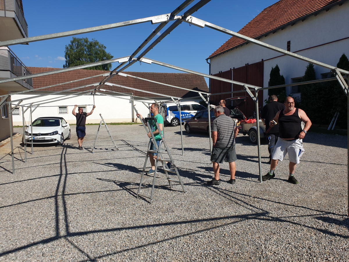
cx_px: 174
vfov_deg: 53.1
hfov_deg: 67.3
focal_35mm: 26
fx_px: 262
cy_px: 131
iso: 50
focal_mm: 4.3
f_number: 2.4
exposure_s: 1/2256
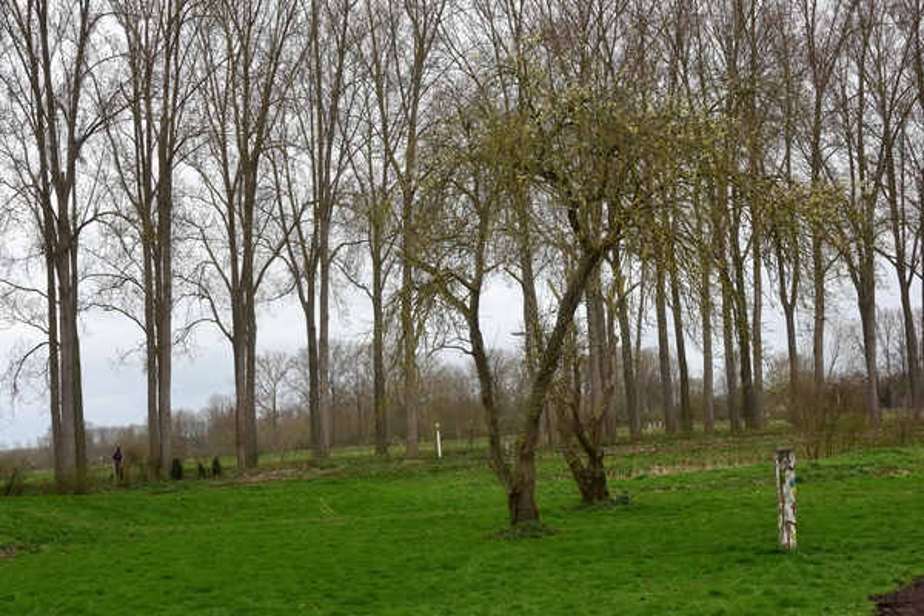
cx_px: 462
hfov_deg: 36.9
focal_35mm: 54
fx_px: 1386
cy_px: 308
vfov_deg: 25.1
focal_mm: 36
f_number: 11
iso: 200
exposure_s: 1/100
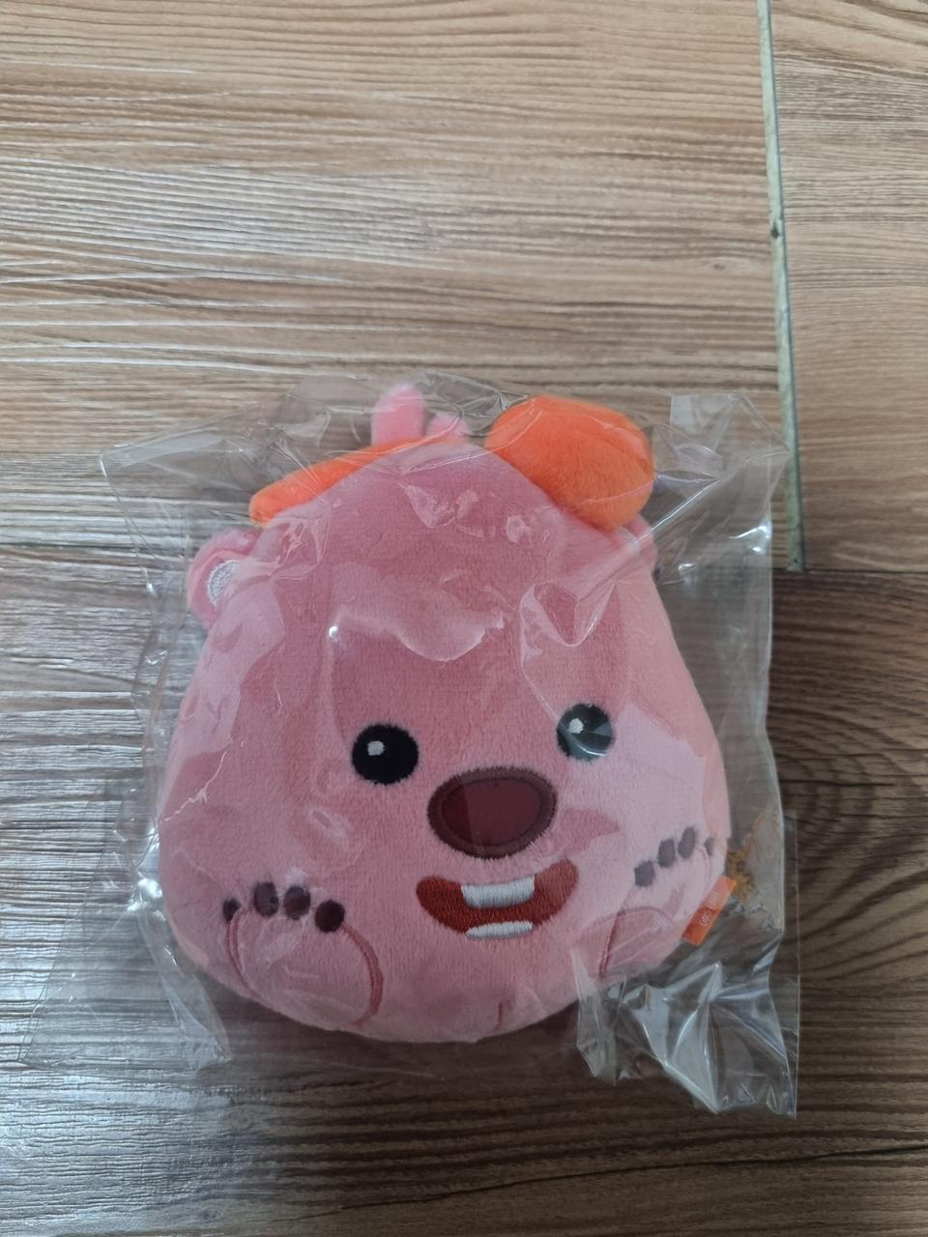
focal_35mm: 26
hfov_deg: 53.1
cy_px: 618
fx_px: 929
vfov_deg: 67.3
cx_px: 464
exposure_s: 1/40
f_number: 1.8
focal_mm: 5.4
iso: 500
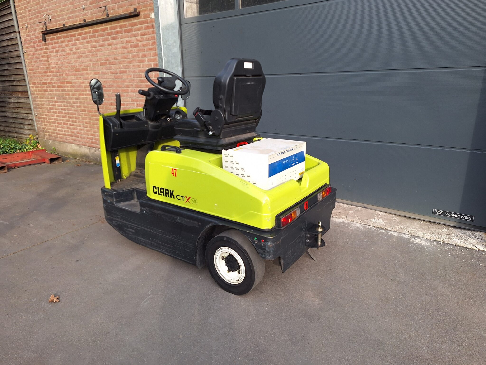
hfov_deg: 73.9
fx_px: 323
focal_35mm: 23
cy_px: 182
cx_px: 243
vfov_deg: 58.9
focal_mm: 5.54
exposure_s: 1/278
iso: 40
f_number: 1.8
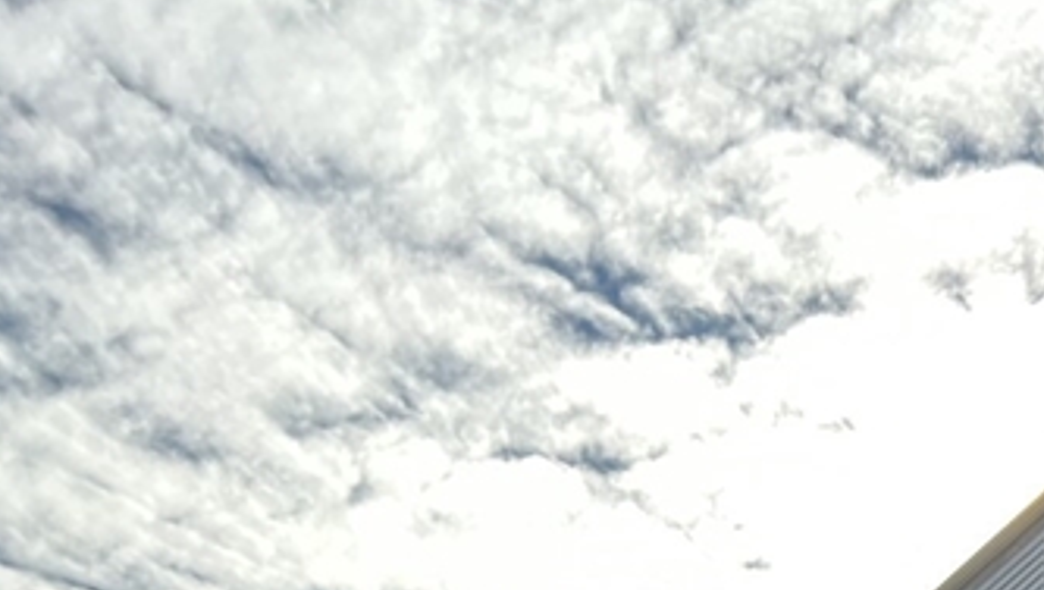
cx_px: 1552
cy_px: 1186
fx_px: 2411
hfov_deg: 20.9
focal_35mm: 87
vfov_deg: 12.3
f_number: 1.5
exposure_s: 1/2457
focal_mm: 5.7
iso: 50
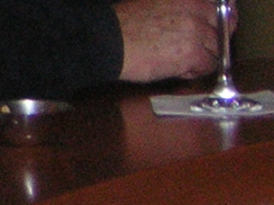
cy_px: 10
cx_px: -284
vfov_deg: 4.3
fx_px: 2747
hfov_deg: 5.6
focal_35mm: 347
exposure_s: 1/60.1
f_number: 3.5
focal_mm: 8.6
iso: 123
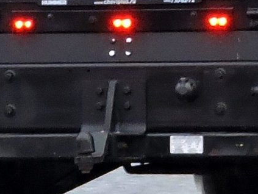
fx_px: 5990
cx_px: 323
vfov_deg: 1.9
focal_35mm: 803
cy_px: -96
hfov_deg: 2.5
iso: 400
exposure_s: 1/60
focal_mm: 30.5
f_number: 5.2
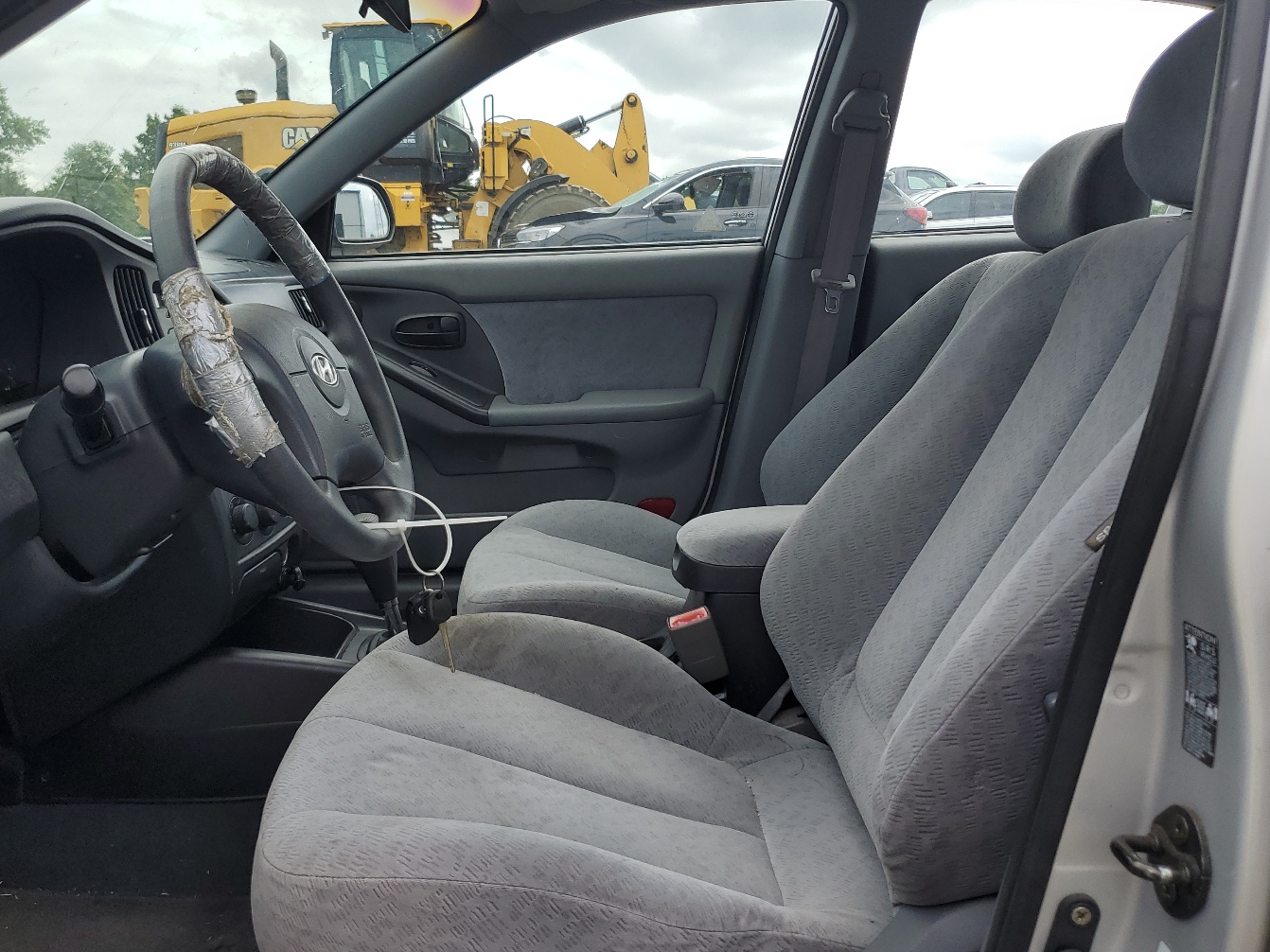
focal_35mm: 31
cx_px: 570
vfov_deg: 45.4
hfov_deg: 58.2
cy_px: 486
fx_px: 1137
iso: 50
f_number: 1.5
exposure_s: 1/1667
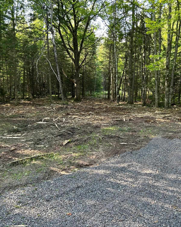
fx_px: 228
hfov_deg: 43.4
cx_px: 92
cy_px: 114
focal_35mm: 34
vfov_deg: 52.8
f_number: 1.5
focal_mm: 5.7
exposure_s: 1/154
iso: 64
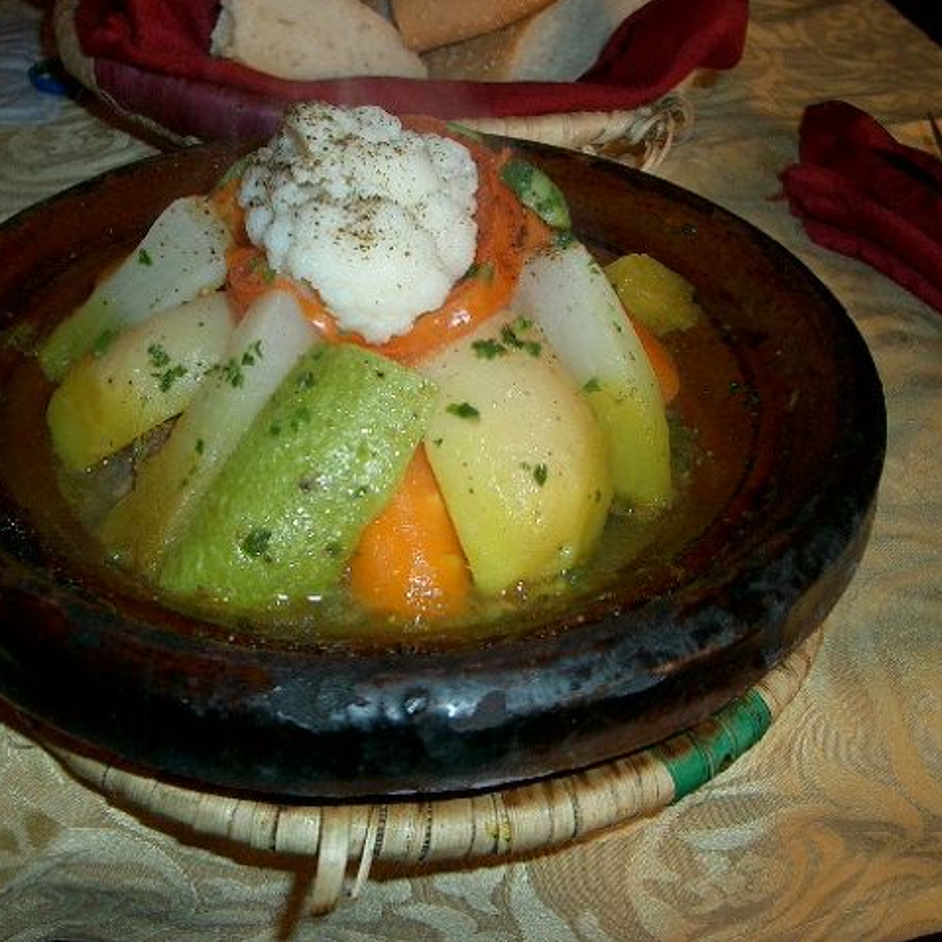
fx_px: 1293
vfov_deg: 40.0
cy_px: 469
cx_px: 393
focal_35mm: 42
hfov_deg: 39.9
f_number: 2.6
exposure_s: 1/40
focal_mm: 5.8
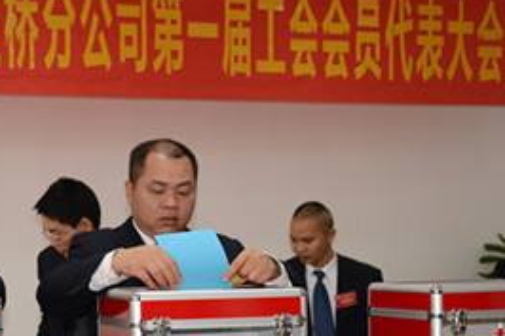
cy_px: 277
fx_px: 1107
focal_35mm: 79
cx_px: 178
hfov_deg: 25.6
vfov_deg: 17.1
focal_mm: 35
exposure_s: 1/250
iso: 1400
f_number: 4
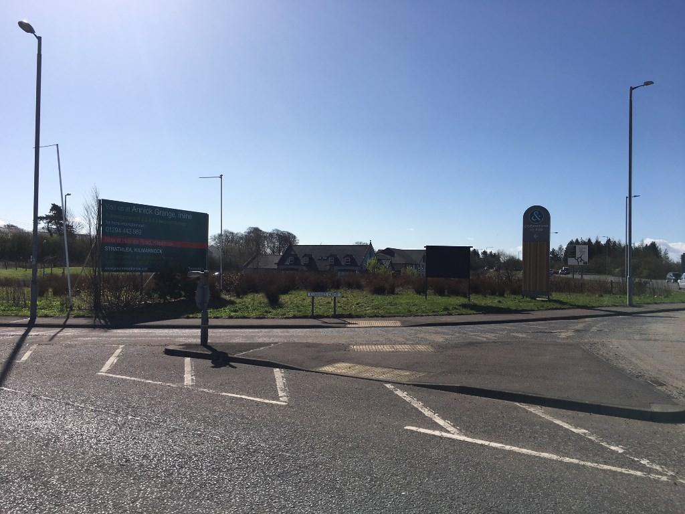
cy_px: 257
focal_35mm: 29
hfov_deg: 61.7
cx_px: 342
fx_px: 574
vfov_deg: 48.2
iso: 25
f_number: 2.2
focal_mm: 4.15
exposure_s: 1/3205
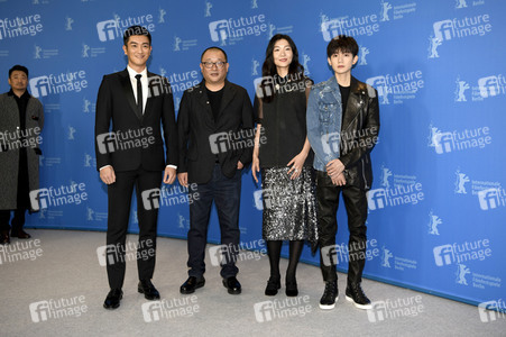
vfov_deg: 35.0
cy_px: 168
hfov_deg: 50.7
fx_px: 534
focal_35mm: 38
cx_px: 253
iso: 800
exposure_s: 1/400
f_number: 3.5
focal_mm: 38
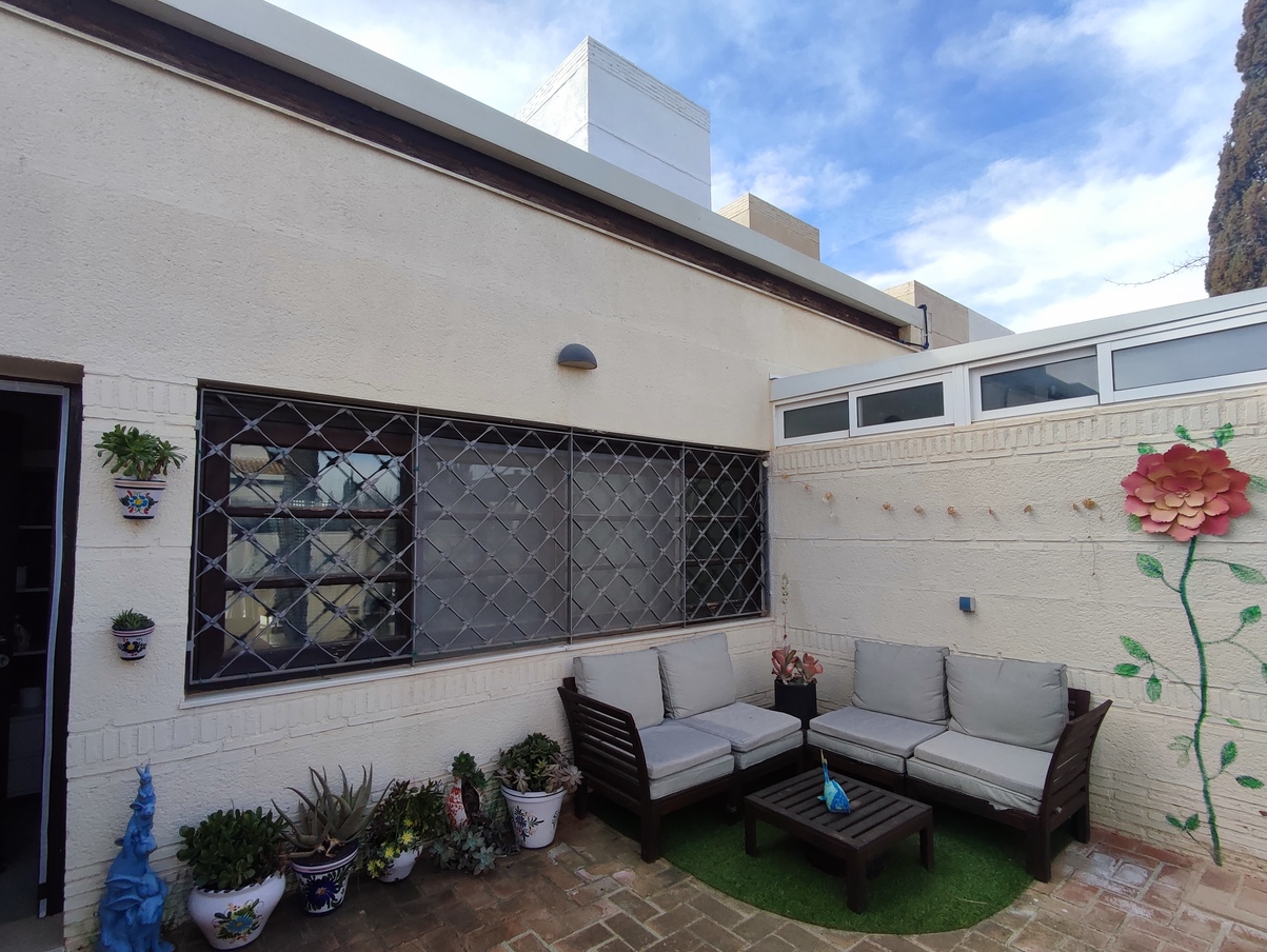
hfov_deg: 90.9
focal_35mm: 17
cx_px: 597
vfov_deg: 74.7
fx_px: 623
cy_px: 503
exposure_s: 1/742
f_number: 2.2
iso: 50
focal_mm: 1.65
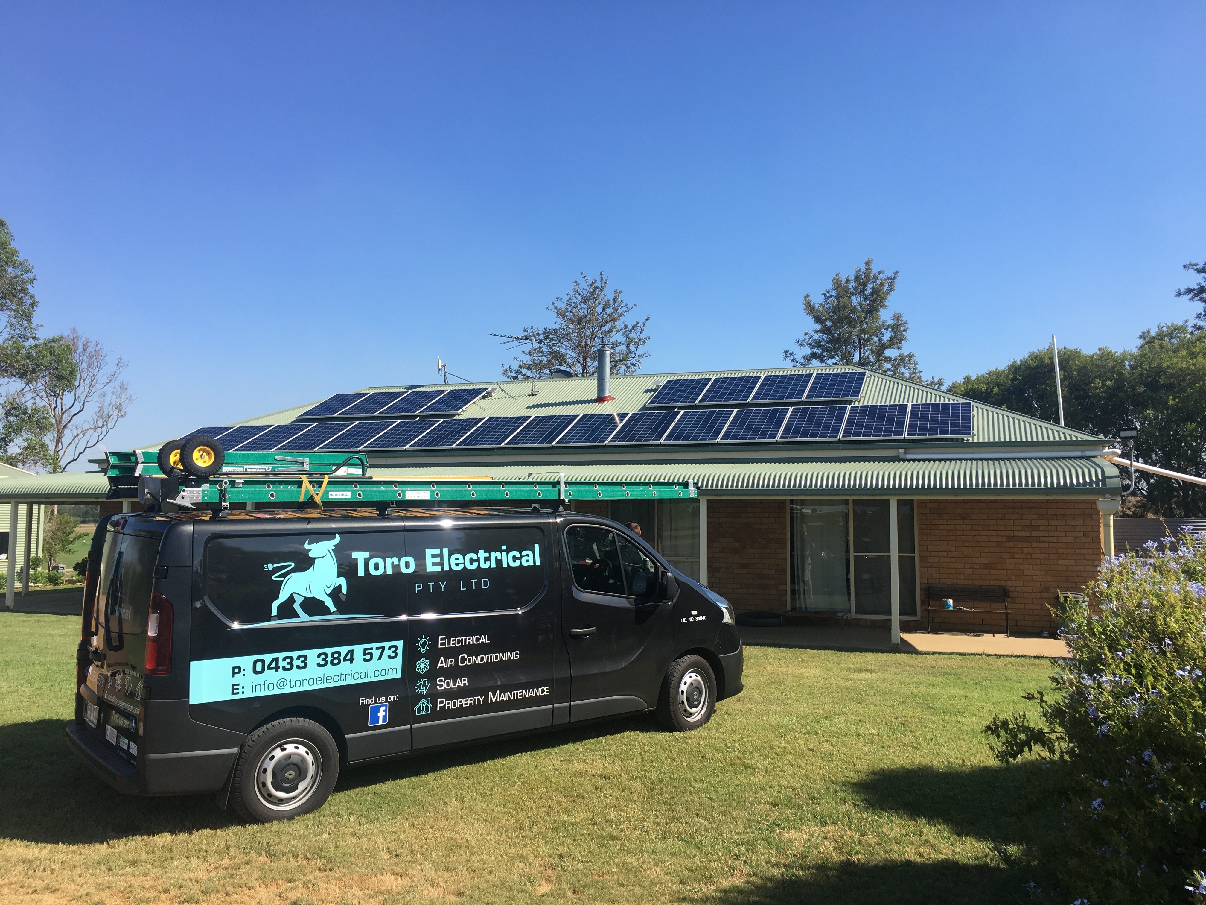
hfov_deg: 61.7
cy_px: 452
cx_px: 603
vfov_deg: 48.2
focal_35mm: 29
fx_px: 1010
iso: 25
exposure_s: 1/1221
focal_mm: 4.15
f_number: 2.2
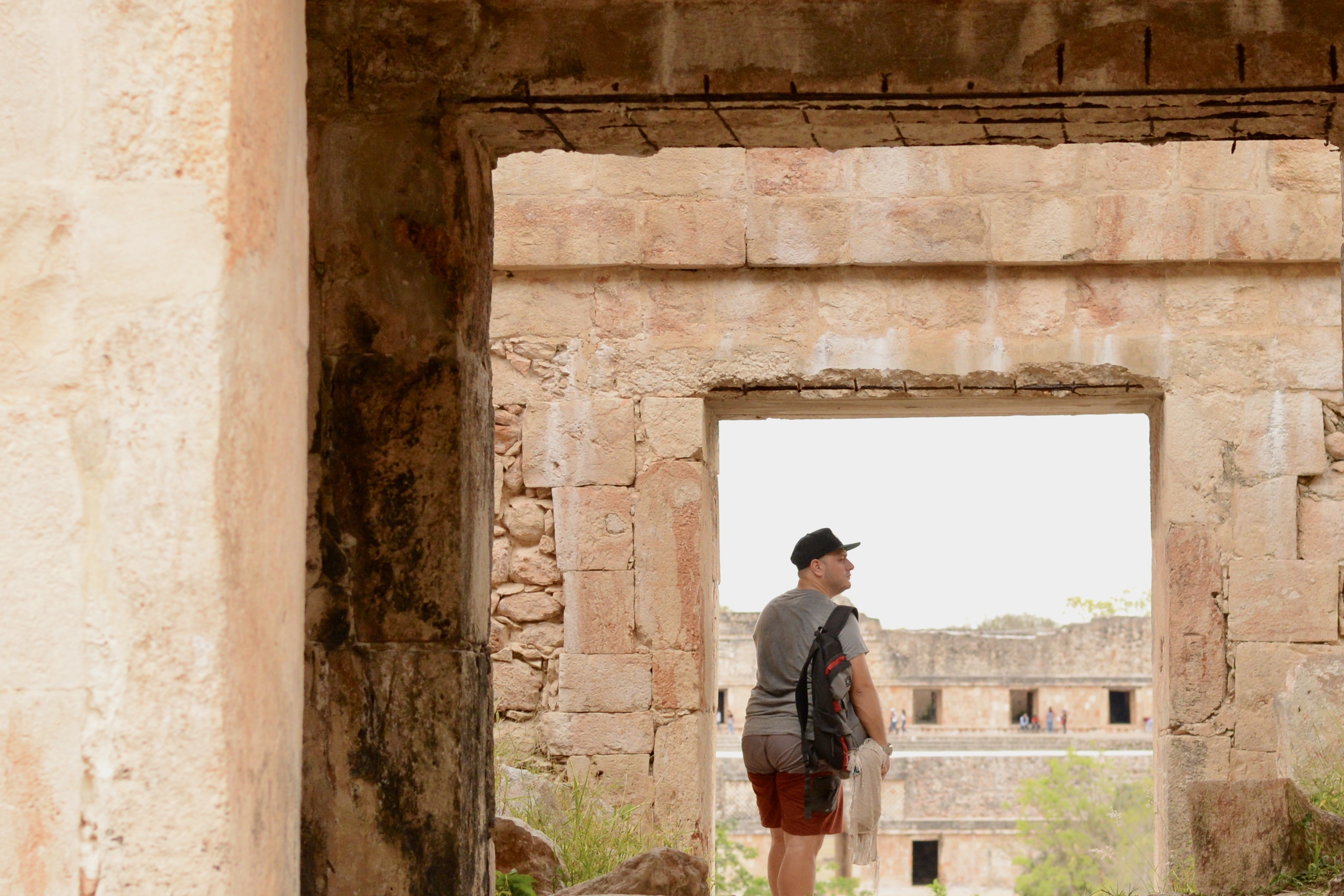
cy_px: 498
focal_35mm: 106
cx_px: 809
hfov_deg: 19.3
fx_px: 3957
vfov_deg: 12.9
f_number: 1.8
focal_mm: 50
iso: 1000
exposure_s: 1/800
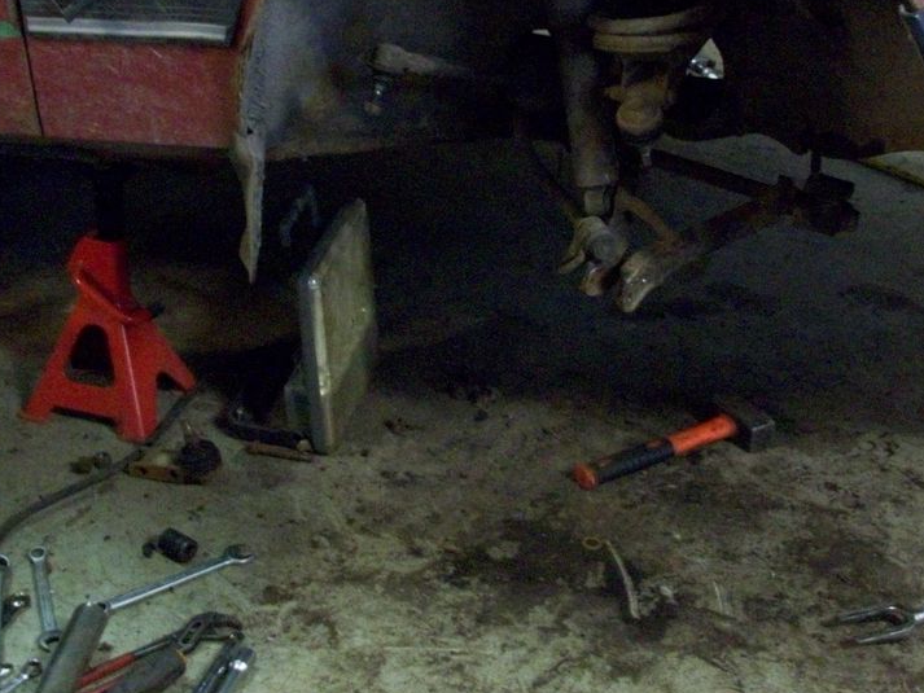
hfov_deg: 31.5
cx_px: 601
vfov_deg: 23.9
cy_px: 201
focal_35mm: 61
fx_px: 1629
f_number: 2.8
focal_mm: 5.7
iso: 320
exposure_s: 1/8
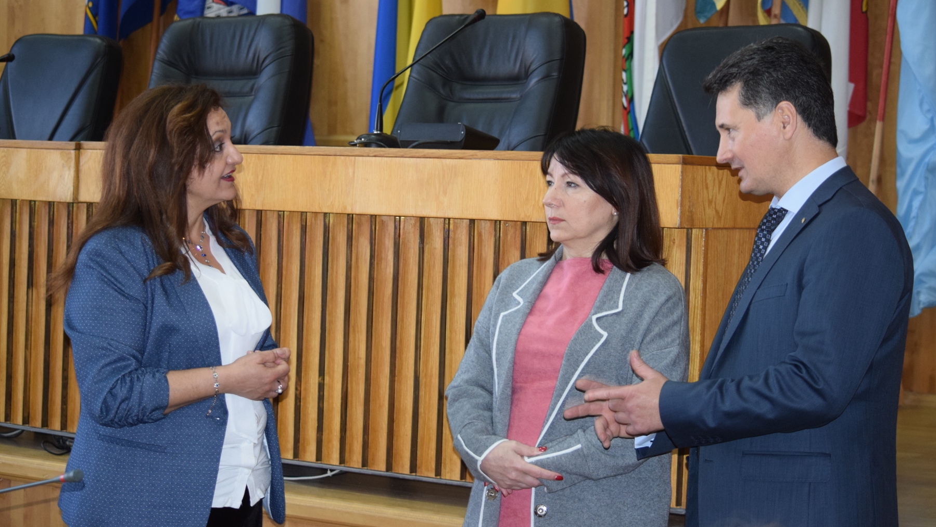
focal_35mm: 87
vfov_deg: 14.0
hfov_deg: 24.6
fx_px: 2147
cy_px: 237
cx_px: 468
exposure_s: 1/60
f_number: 4.5
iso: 1250
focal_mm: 55
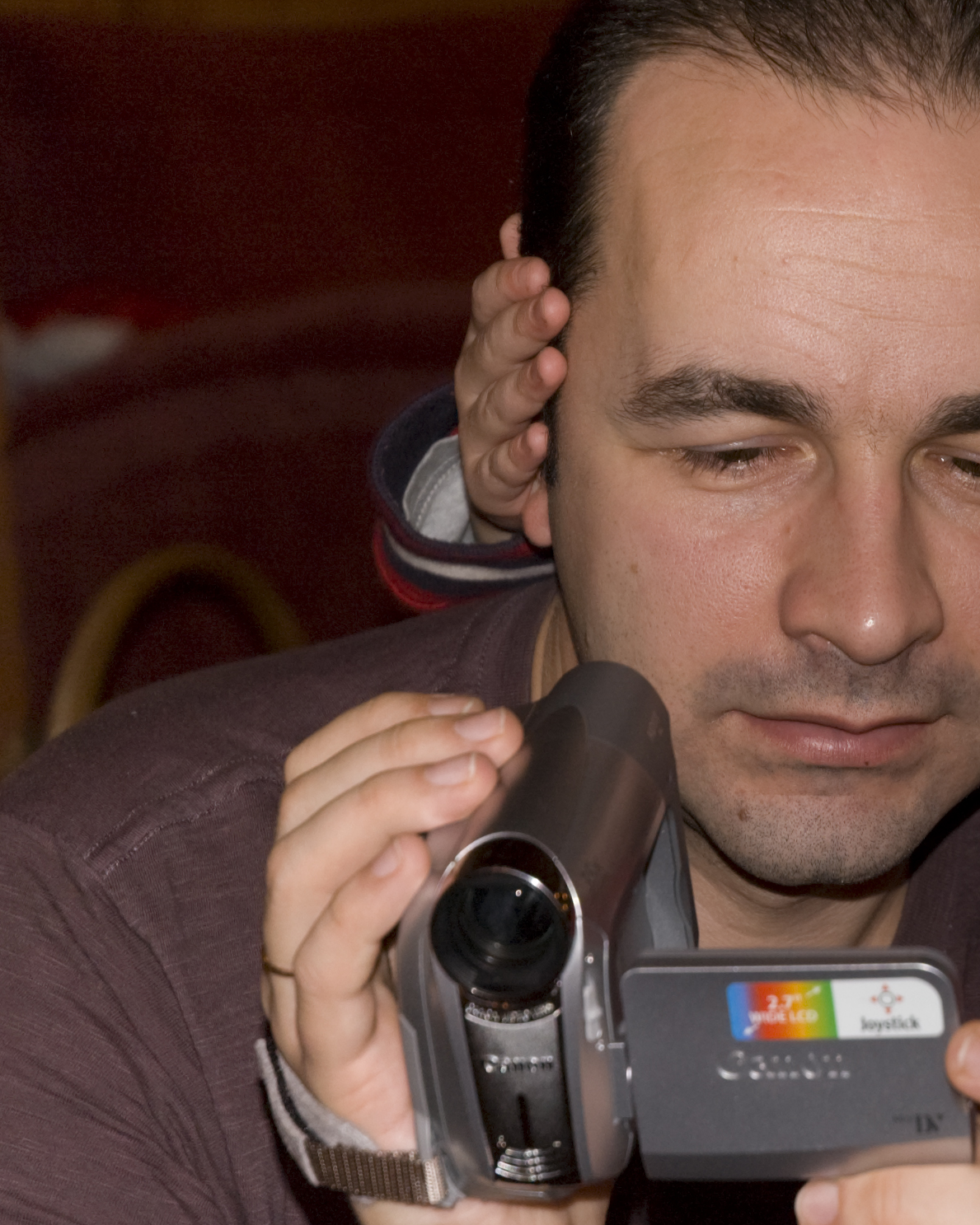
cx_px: 1066
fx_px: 5367
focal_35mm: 148
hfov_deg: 10.3
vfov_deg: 13.0
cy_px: 623
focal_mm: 52
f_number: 4.5
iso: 200
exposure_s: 1/60
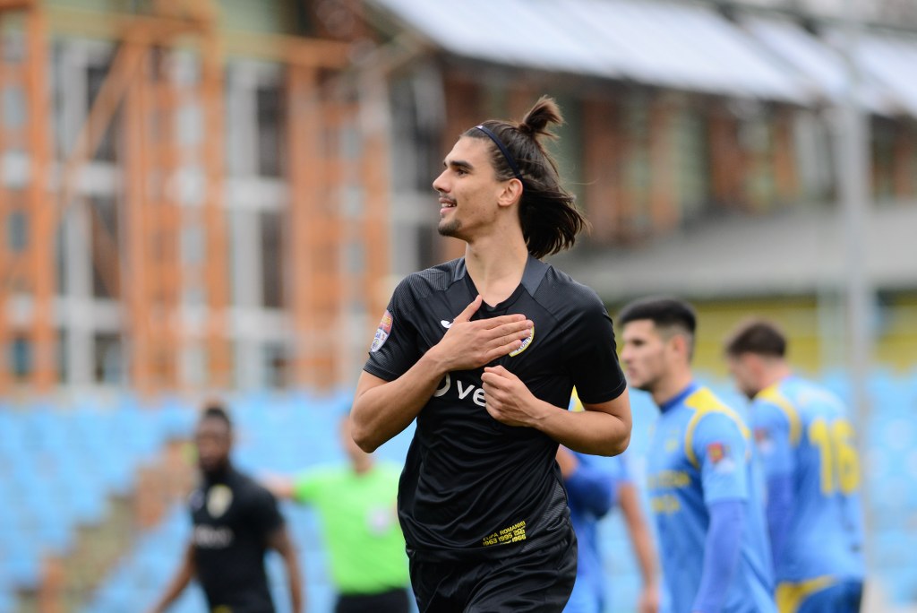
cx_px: 458
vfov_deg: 4.6
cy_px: 306
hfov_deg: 6.9
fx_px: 7646
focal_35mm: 300
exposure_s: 1/1000
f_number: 3.2
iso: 800
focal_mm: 300
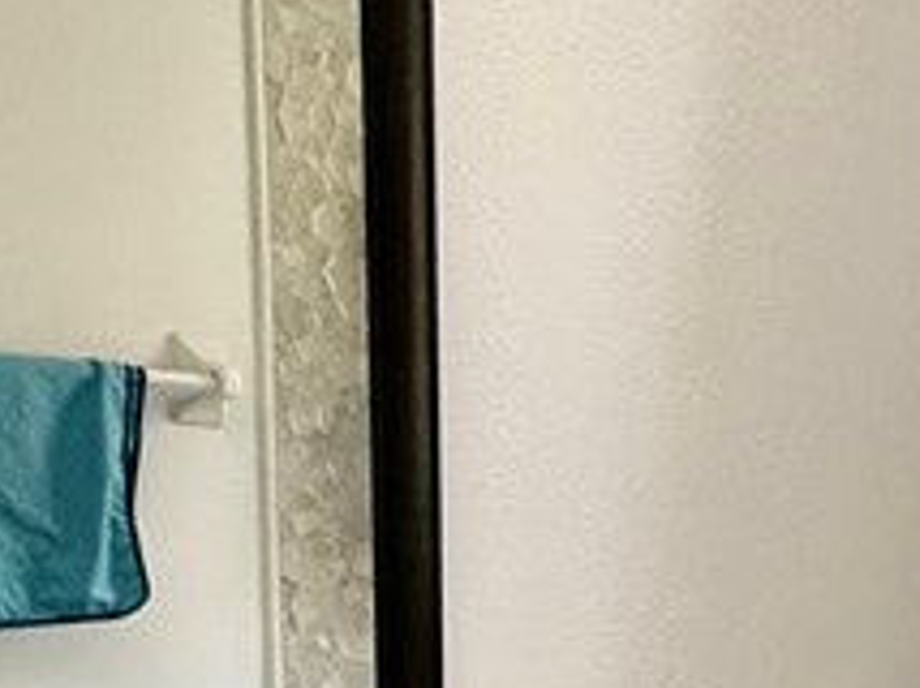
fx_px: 1779
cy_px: 882
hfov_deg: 26.0
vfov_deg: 20.2
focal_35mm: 67
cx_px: 1101
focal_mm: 2.22
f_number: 2.2
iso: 400
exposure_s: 1/60
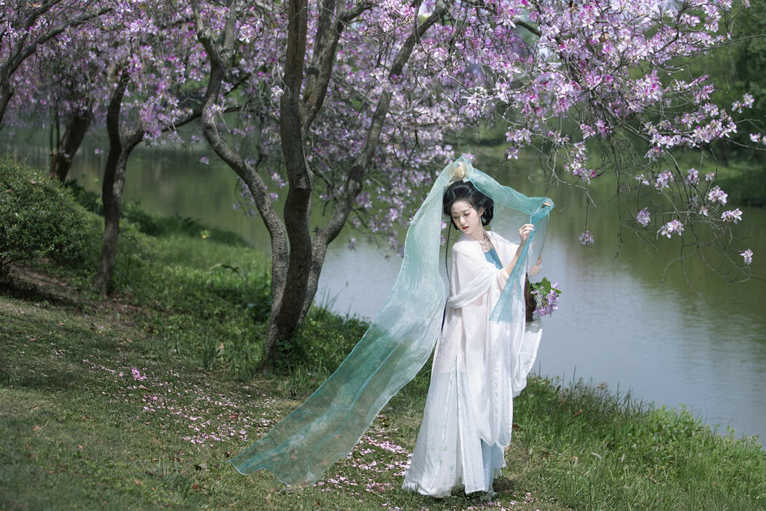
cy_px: 256
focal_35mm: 70
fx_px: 1489
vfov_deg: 19.5
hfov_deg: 28.8
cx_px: 383
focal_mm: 70
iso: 125
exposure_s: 1/4000
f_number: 2.8
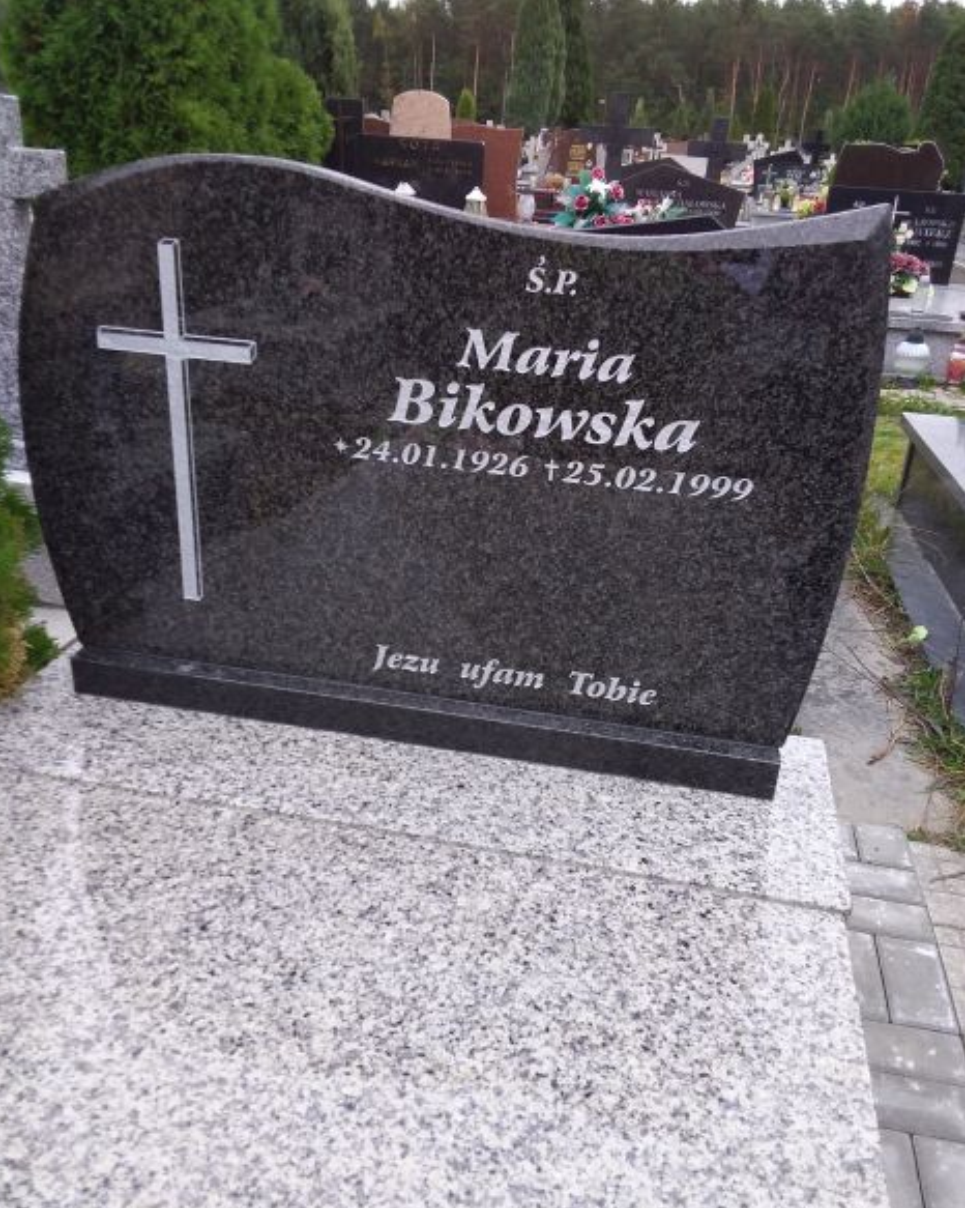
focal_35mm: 30
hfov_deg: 48.5
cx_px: 472
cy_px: 659
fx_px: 1072
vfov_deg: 58.7
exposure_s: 1/33
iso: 50
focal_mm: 2.91
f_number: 1.9
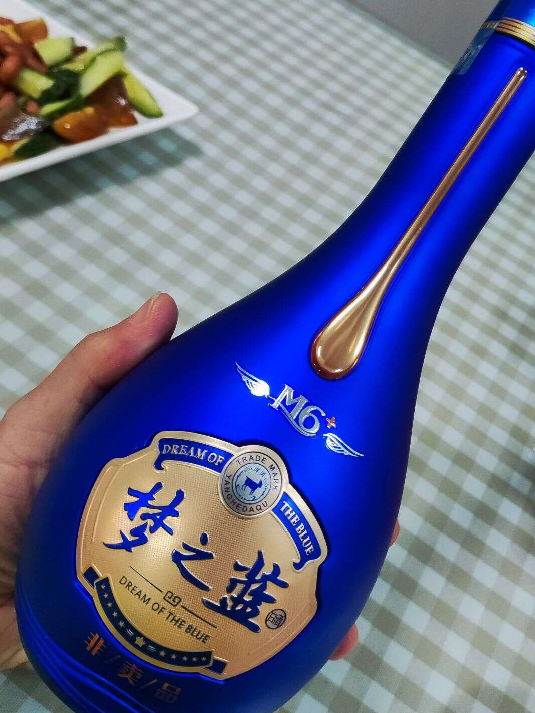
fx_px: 742
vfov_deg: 51.0
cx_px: 353
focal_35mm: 36
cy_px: 289
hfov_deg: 39.2
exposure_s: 1/50
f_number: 1.79
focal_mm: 4.71
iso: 534
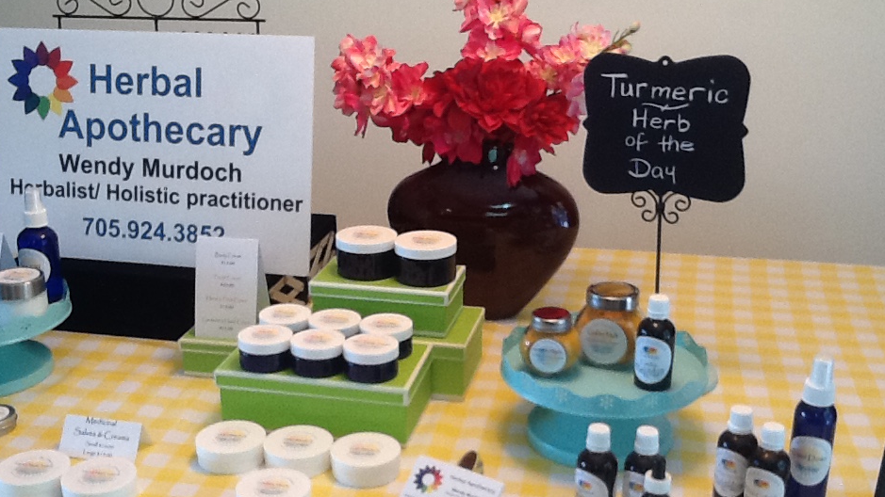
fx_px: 1150
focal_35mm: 49
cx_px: 441
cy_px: 297
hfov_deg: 42.1
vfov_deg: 24.4
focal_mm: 2.03
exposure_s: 1/30
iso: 100
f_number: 2.4
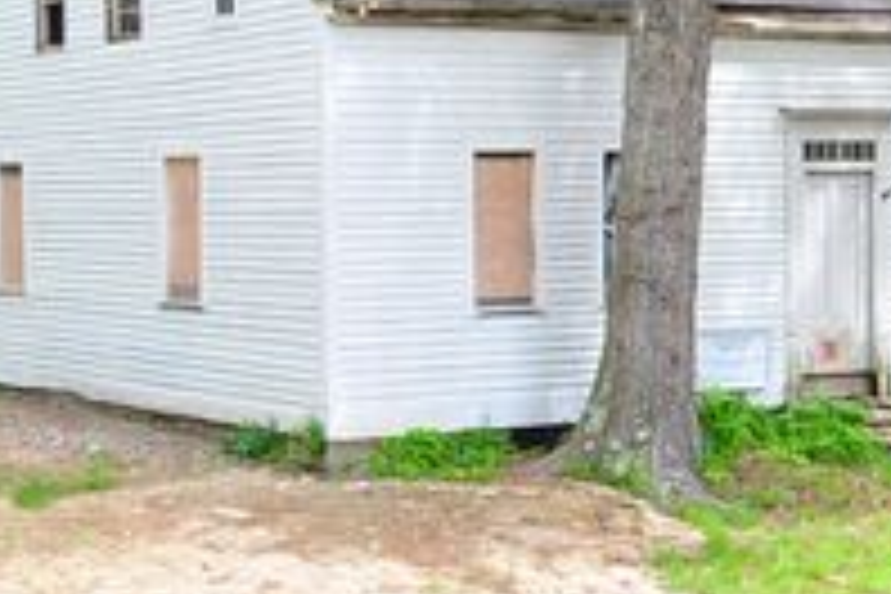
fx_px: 1312
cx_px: 500
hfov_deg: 37.5
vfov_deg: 24.9
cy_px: 86
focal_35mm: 53
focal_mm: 14
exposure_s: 1/320
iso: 500
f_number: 9
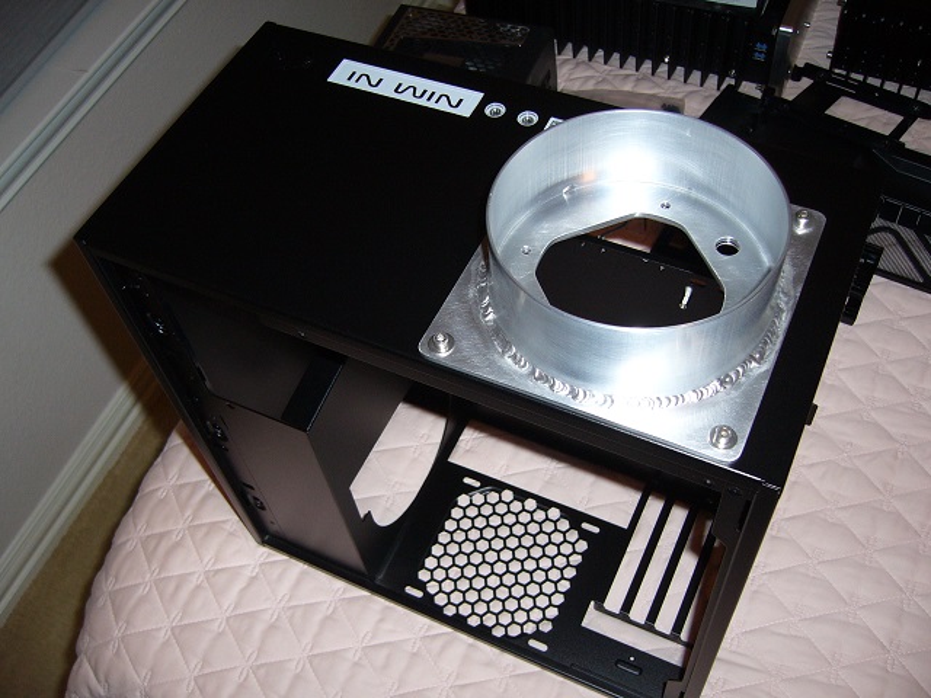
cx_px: 466
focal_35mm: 35
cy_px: 349
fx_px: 941
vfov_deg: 40.7
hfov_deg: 52.6
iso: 100
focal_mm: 5.8
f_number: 2.8
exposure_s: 1/30
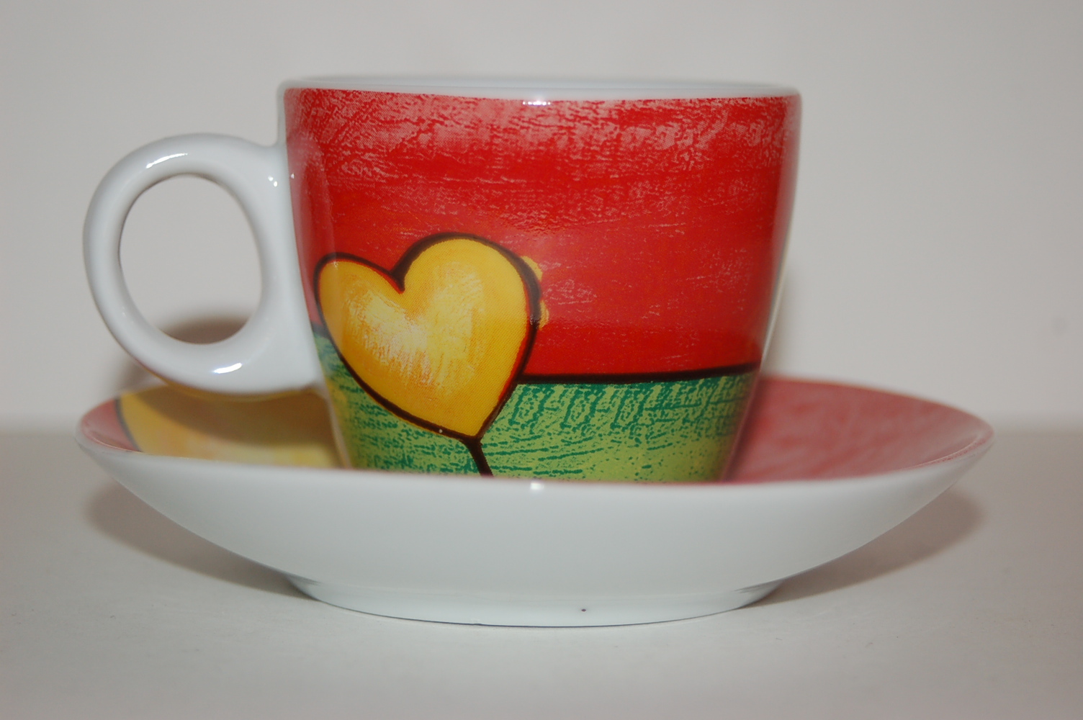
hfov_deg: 20.6
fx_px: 2976
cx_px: 542
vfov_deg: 13.8
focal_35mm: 99
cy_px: 360
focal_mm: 66
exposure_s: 1/60
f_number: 5.3
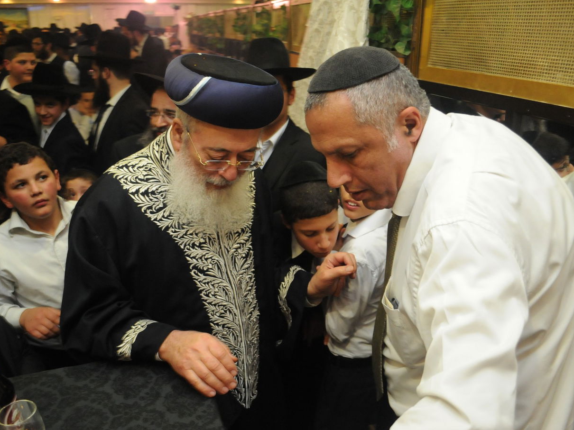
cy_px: 210
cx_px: 297
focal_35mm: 30
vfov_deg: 46.8
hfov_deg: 60.0
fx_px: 497
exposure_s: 1/100
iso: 1600
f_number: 3.5
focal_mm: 18
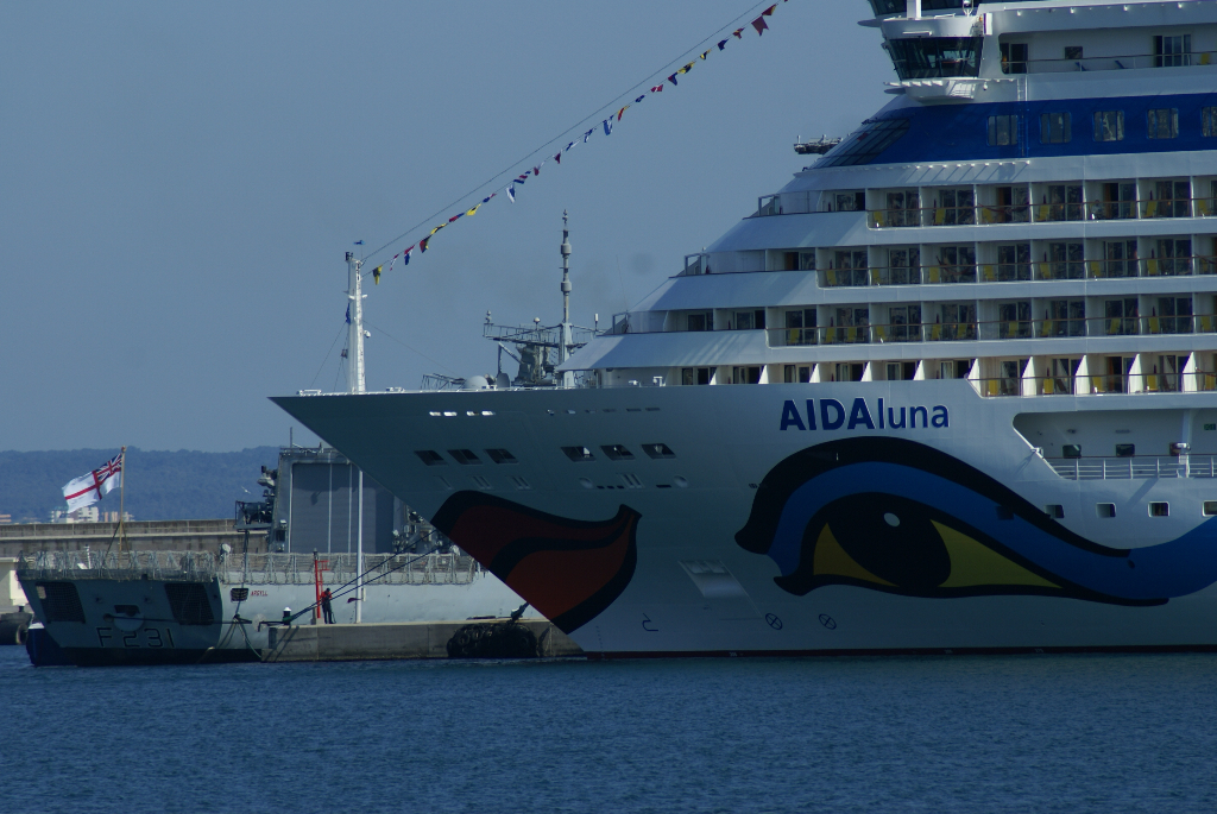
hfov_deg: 4.6
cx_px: 608
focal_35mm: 450
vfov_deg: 3.1
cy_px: 407
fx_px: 15227
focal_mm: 300
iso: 100
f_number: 8
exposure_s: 1/640
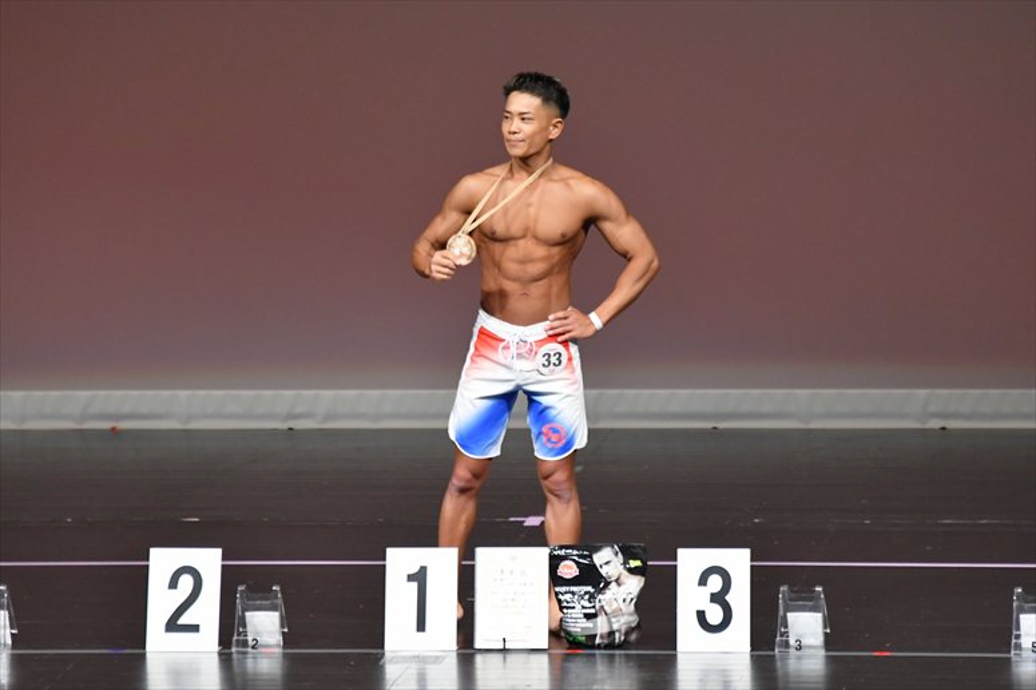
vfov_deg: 4.0
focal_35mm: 345
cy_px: 345
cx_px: 518
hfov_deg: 6.0
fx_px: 9924
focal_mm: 230
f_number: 5.6
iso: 4000
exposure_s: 1/400
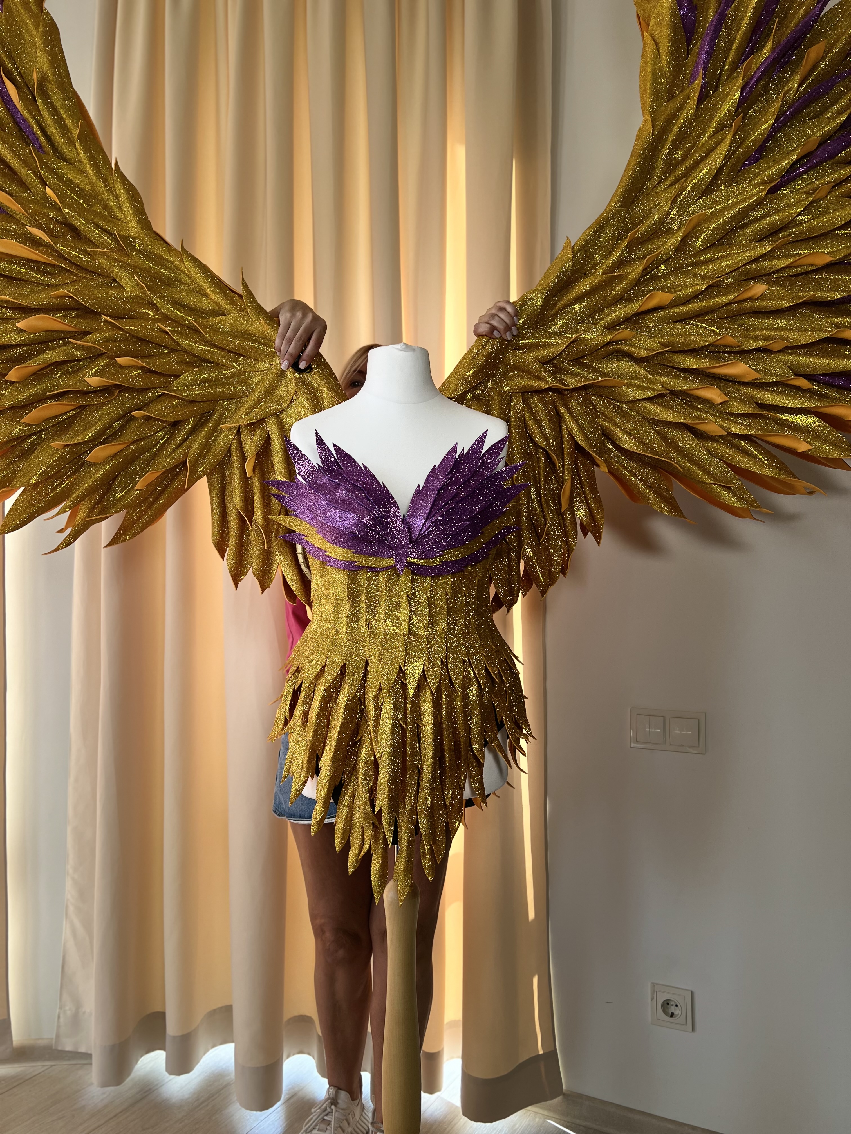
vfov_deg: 67.3
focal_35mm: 26
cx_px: 426
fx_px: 852
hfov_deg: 53.1
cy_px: 567
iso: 50
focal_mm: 5.7
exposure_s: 1/497
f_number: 1.5
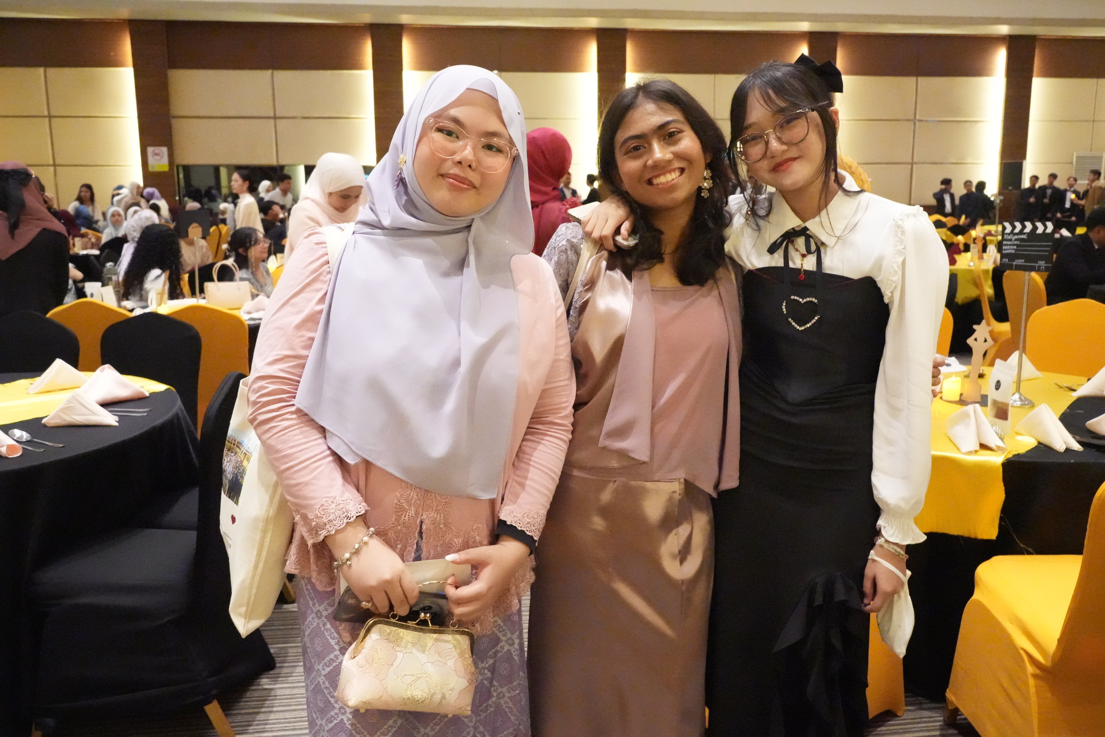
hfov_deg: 61.9
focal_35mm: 30
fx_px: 921
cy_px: 368
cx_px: 552
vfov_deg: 43.6
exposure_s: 1/100
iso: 32000
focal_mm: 30
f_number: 7.1
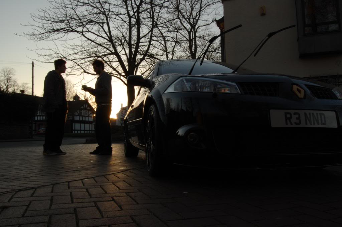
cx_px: 171
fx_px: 256
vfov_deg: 47.9
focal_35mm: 27
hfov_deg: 67.4
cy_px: 114
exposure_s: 1/30
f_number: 20
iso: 200
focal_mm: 18
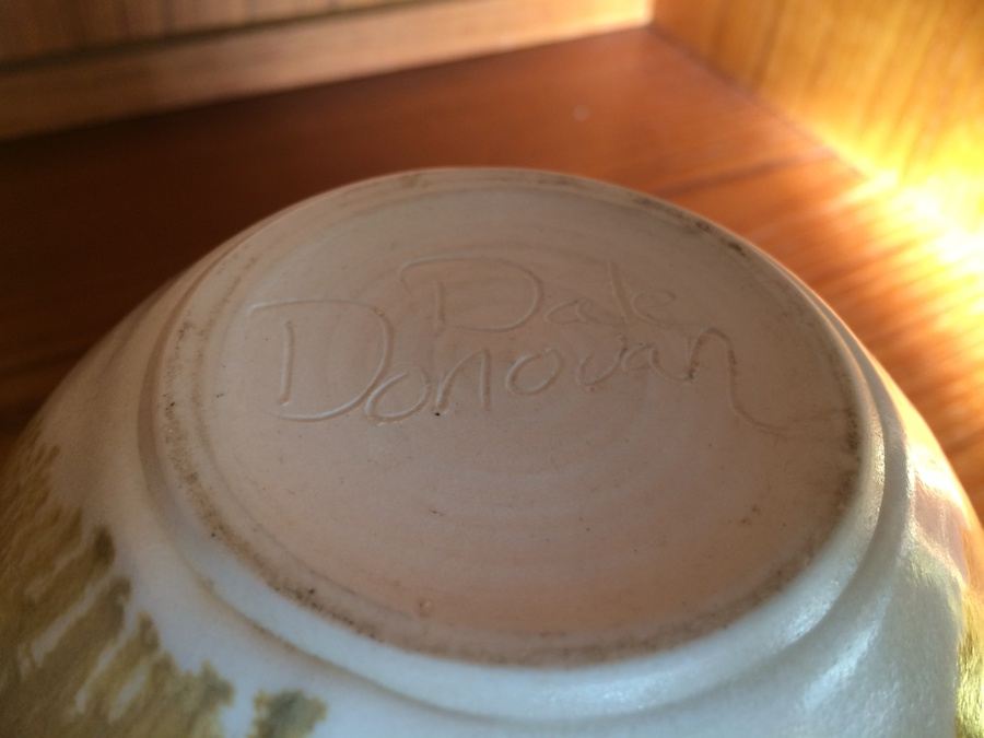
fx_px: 853
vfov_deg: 46.8
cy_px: 369
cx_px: 492
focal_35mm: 30
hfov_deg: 60.0
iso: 80
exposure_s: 1/30
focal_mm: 4.12
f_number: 2.2
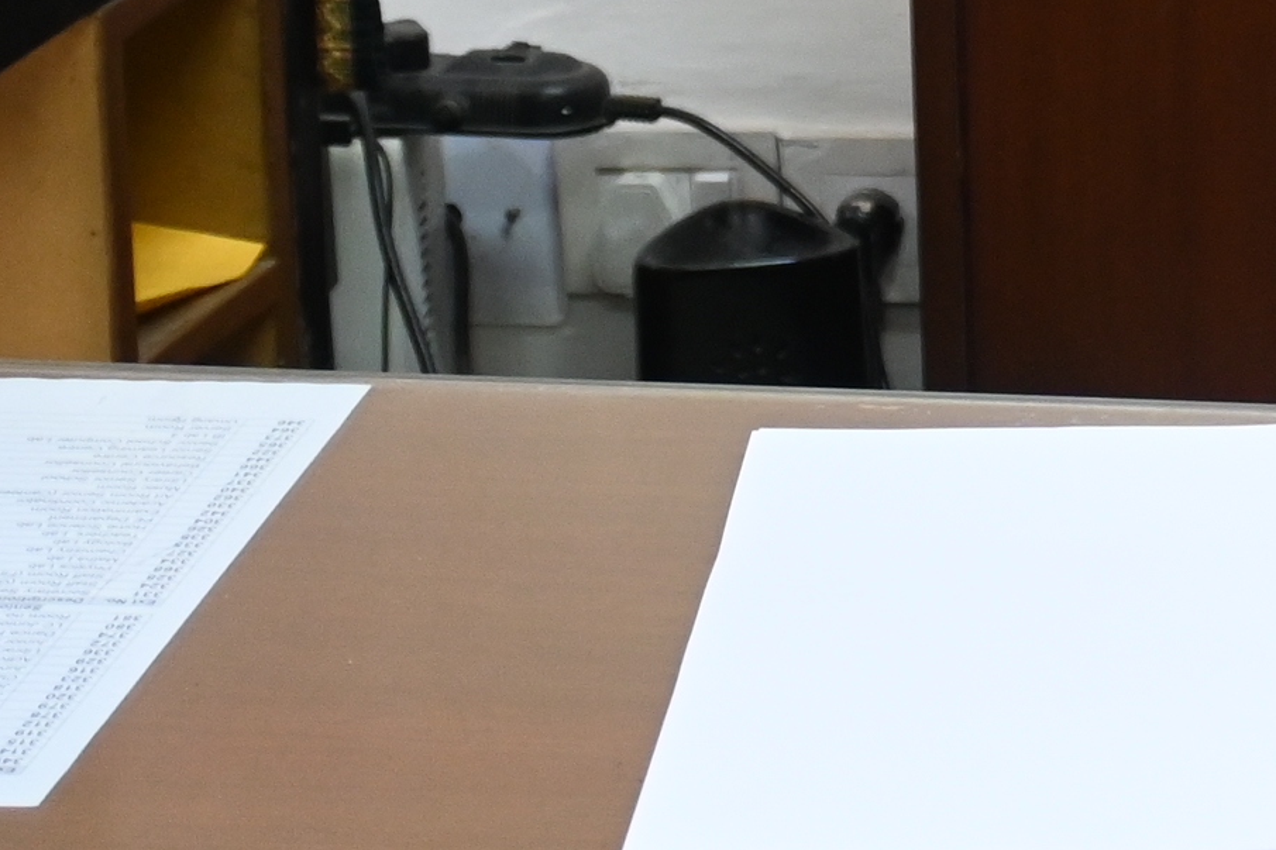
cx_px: 2061
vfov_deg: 7.3
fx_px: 6501
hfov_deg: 10.7
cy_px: -481
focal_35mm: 183
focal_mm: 26.5
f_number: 4.5
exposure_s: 1/40
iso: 1000
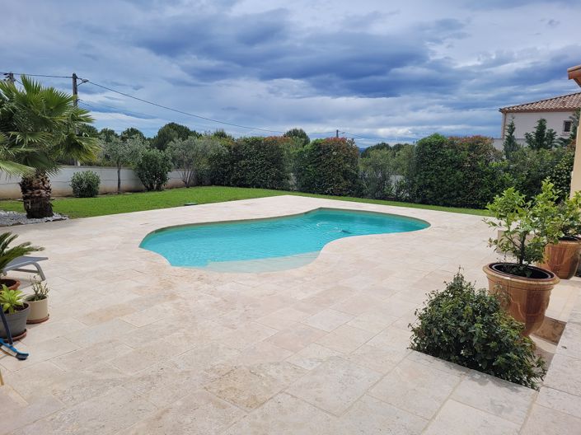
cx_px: 290
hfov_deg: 67.3
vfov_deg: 53.0
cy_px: 218
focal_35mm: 26
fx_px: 436
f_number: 1.8
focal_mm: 5.4
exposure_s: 1/3871
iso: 40
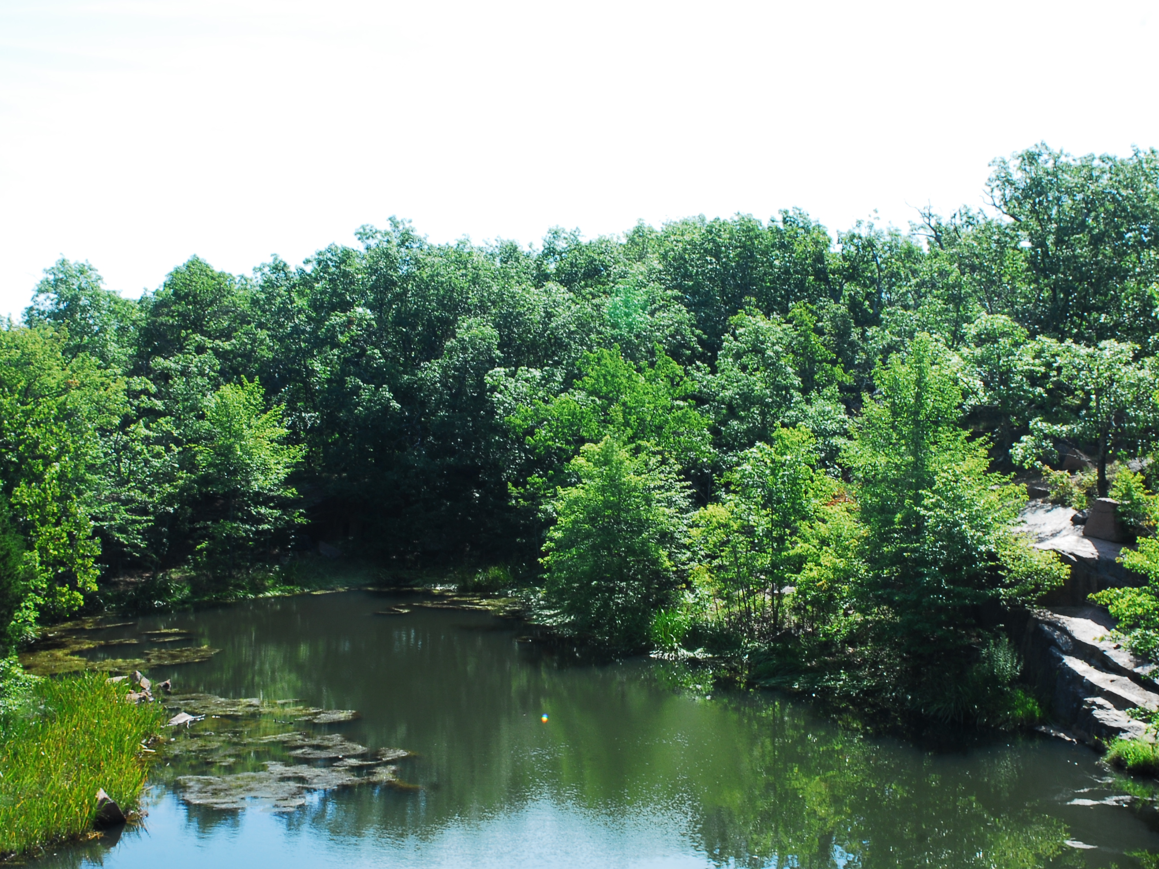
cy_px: 435
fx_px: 1540
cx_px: 603
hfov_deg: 41.2
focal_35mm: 46
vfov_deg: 31.5
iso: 160
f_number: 16
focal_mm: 28
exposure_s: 1/50
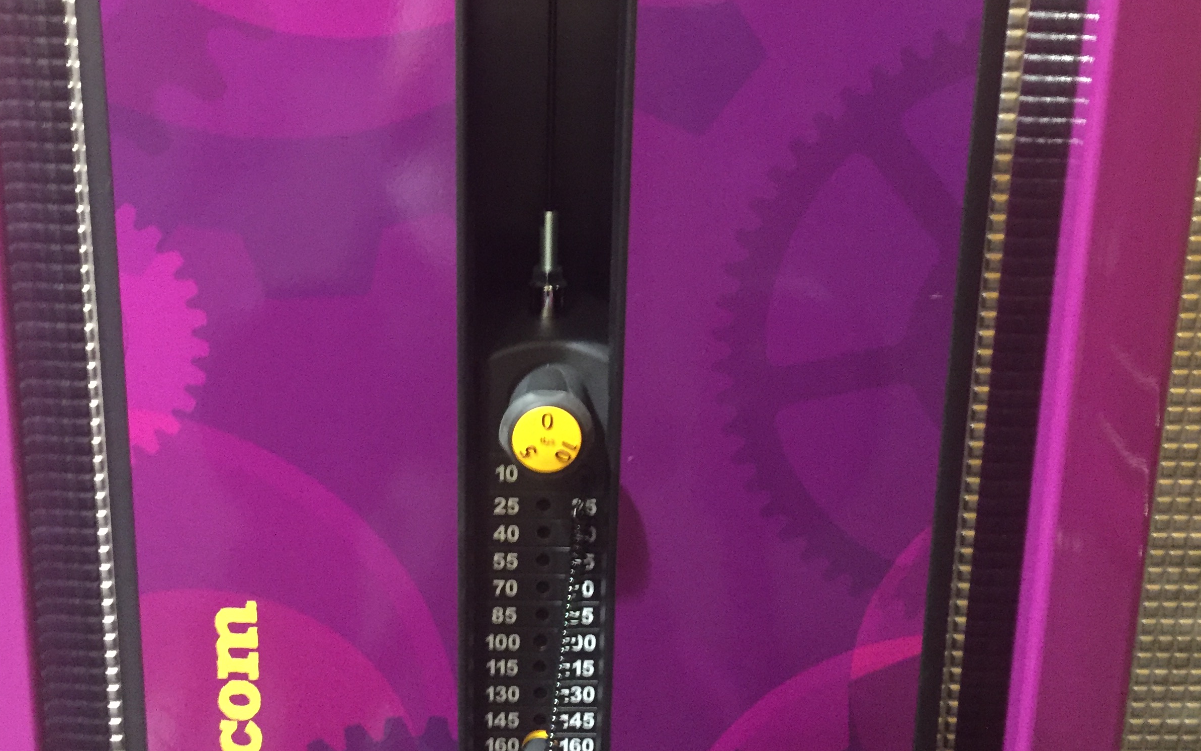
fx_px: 1375
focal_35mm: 42
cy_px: 254
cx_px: 592
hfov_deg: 47.2
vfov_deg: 30.3
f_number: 2.2
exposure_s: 1/15
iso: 500
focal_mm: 4.15
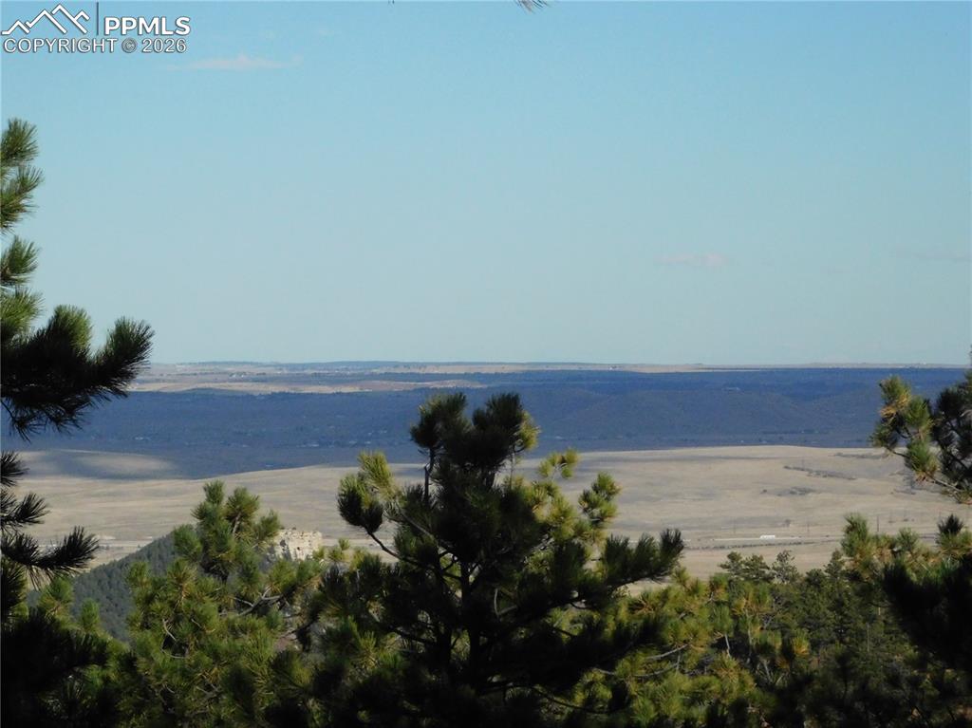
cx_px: 486
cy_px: 364
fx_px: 5164
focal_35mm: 184
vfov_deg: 8.1
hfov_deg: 10.8
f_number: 10.8
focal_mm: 32.7
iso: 800
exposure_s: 1/1500
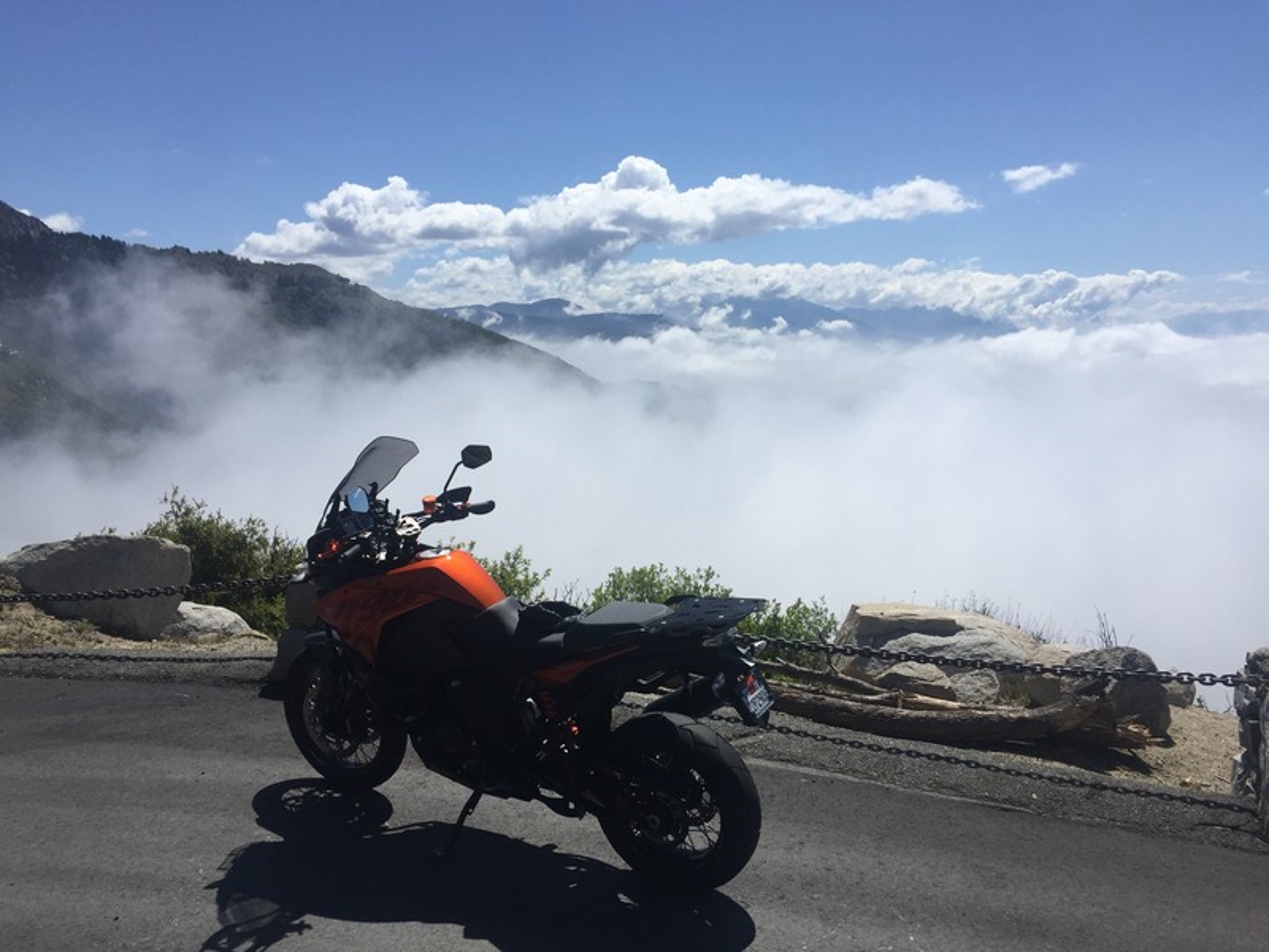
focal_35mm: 29
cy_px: 476
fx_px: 1063
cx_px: 634
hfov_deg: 61.7
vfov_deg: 48.2
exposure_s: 1/5650
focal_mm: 4.15
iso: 32
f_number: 2.2
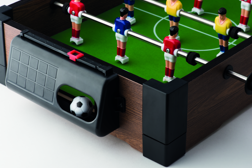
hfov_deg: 18.1
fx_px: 791
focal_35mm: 113
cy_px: 81
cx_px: 120
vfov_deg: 12.1
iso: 100
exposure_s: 1/4
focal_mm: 105
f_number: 20
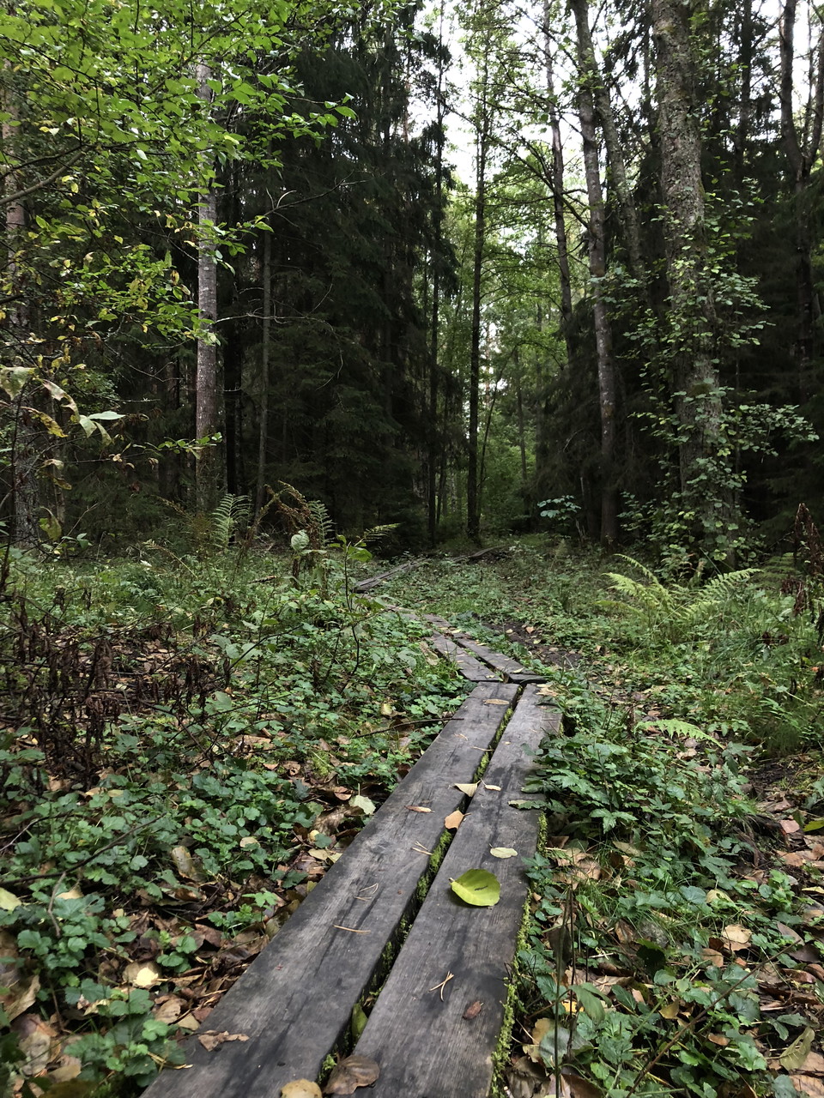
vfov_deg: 63.4
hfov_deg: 49.7
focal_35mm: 28
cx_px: 412
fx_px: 889
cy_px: 549
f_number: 1.8
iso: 25
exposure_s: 1/30
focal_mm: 3.99
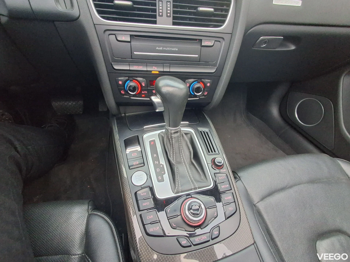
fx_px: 162
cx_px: 175
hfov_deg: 94.5
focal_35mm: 16
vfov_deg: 78.1
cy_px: 131
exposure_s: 1/50
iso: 500
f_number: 2.2
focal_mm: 1.64
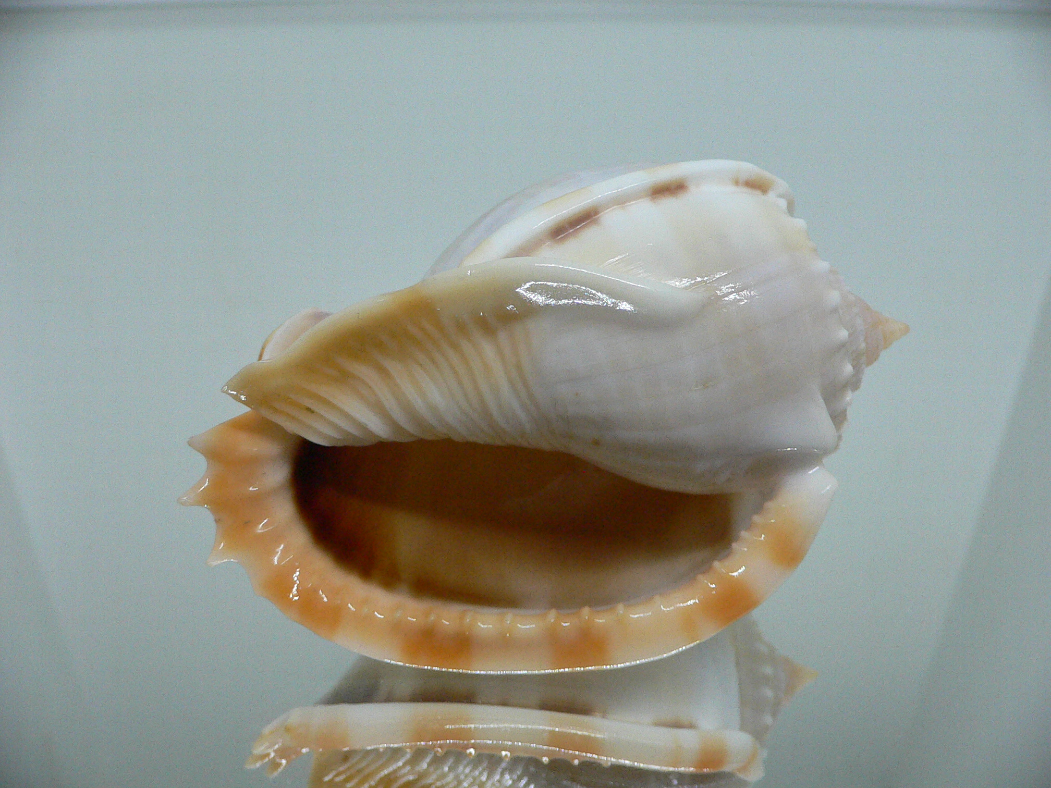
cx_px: 526
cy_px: 394
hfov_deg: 52.6
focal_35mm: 35
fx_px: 1063
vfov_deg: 40.7
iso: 200
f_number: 2.8
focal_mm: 4.6
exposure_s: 1/60
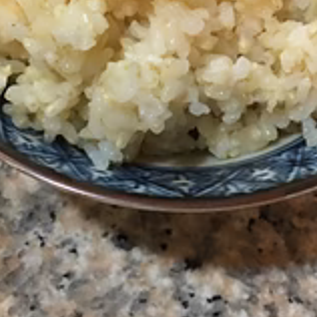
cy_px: 54
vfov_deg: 25.9
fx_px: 673
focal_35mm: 65
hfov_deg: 26.4
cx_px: 201
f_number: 2.2
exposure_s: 1/4
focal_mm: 4.15
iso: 50
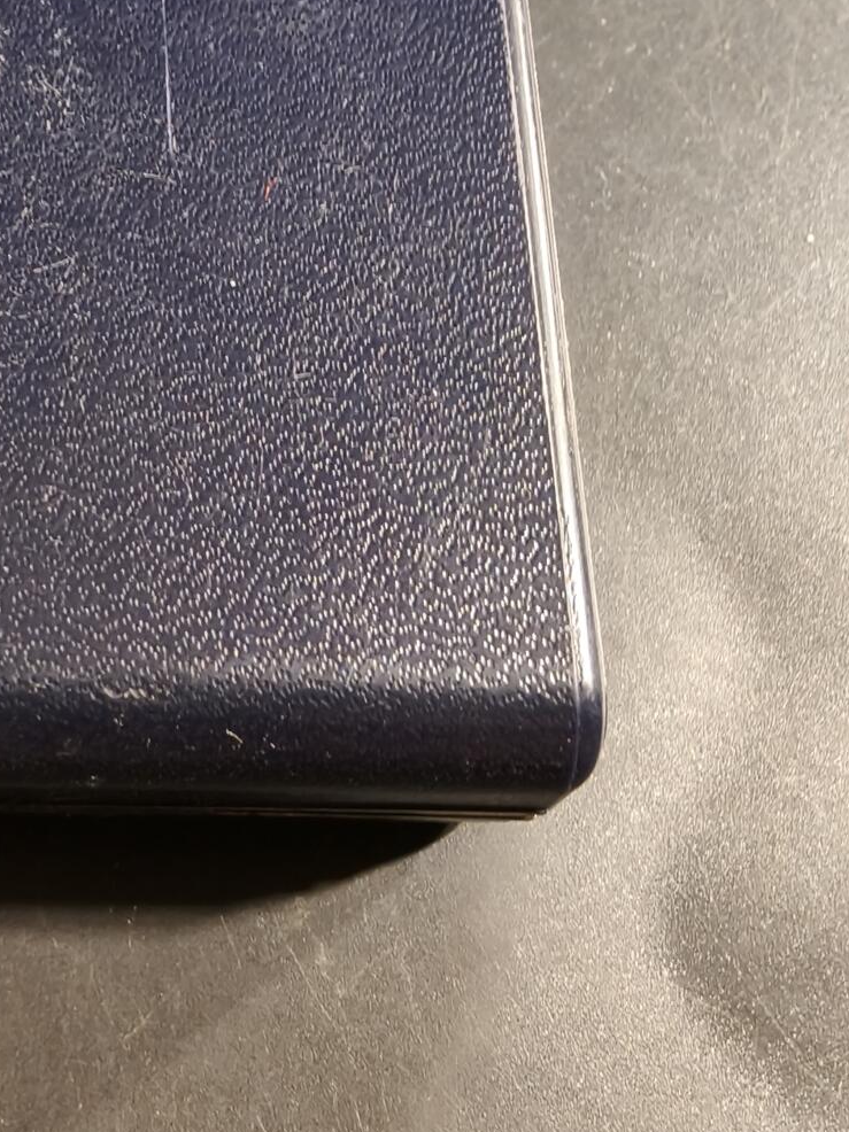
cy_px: 435
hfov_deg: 32.9
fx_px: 1374
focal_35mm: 42
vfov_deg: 44.5
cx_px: 121
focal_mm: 2.32
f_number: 2
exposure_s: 1/50
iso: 400
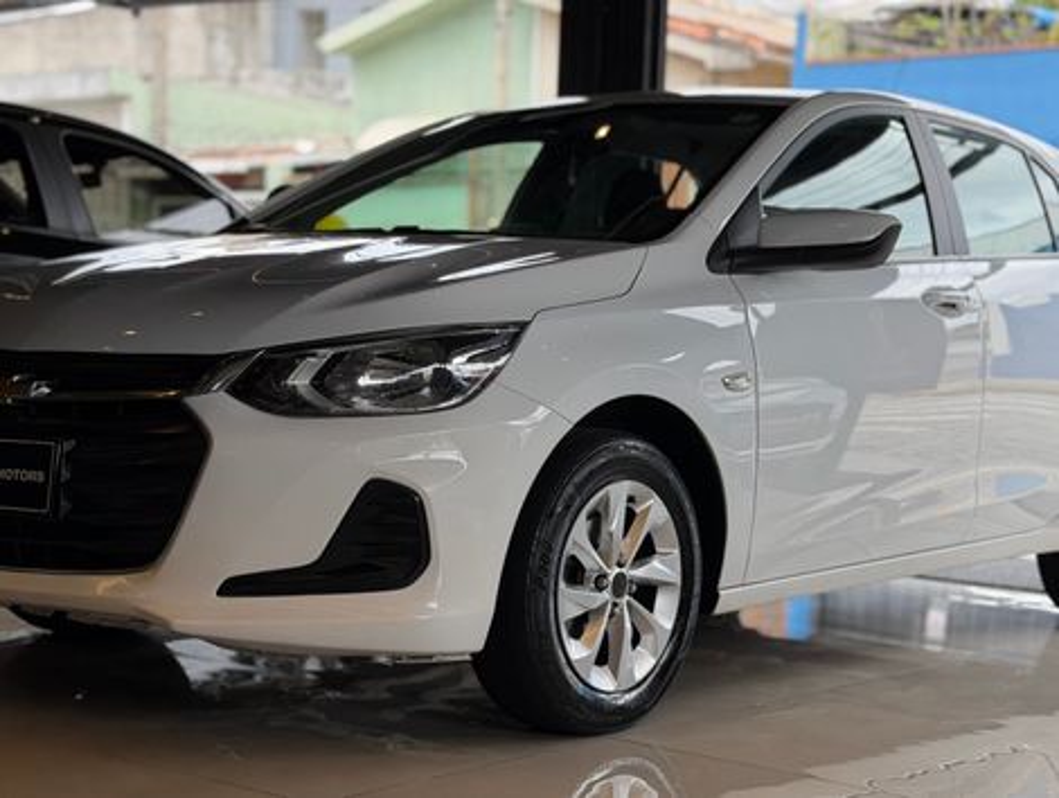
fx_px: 1471
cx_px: 530
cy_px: 399
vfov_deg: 30.3
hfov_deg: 39.6
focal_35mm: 48
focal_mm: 6.76
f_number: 1.78
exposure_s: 1/846
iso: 80
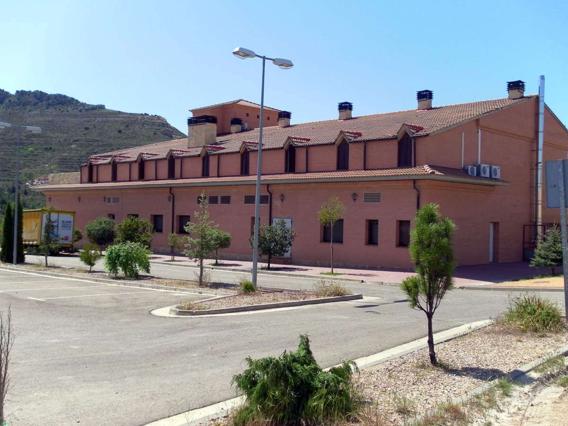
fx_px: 640
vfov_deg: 36.8
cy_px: 213
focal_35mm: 39
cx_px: 284
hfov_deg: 47.9
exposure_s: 1/100
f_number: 9.8
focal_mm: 6.9
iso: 80
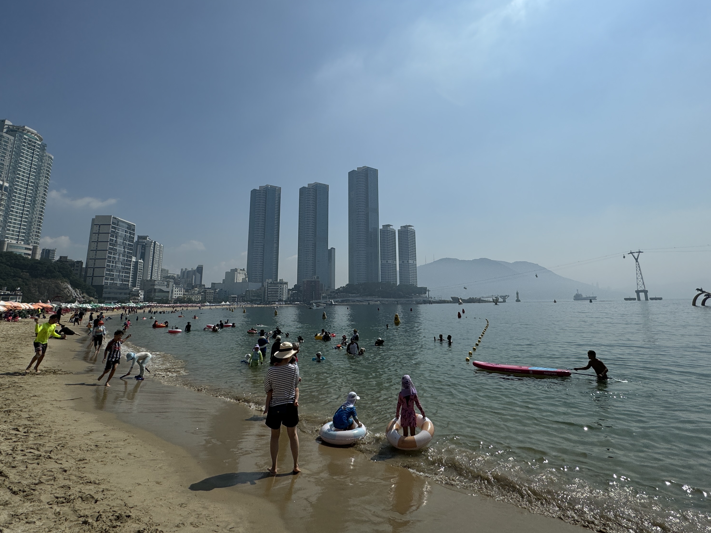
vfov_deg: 68.2
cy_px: 222
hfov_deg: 84.6
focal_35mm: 19
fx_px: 390
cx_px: 374
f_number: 2.2
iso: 32
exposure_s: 1/5650
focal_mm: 2.22
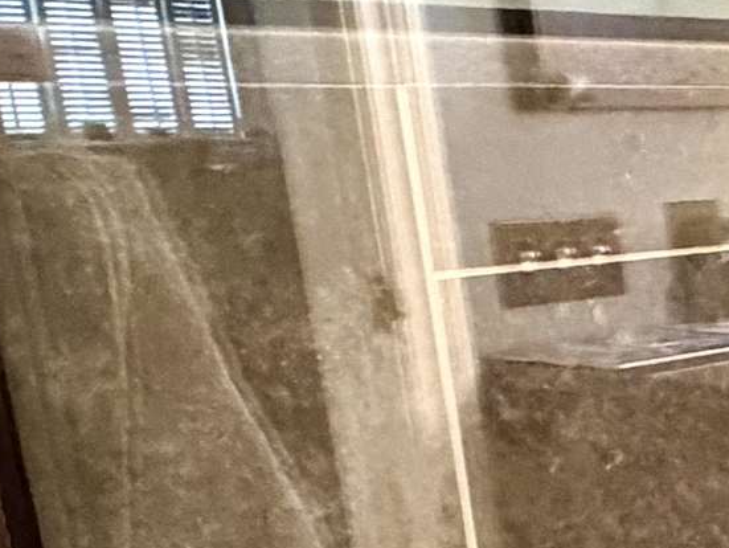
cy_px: 451
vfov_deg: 18.7
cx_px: 1757
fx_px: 1644
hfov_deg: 14.9
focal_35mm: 78
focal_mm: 2.22
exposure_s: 1/40
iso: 1000
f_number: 2.2
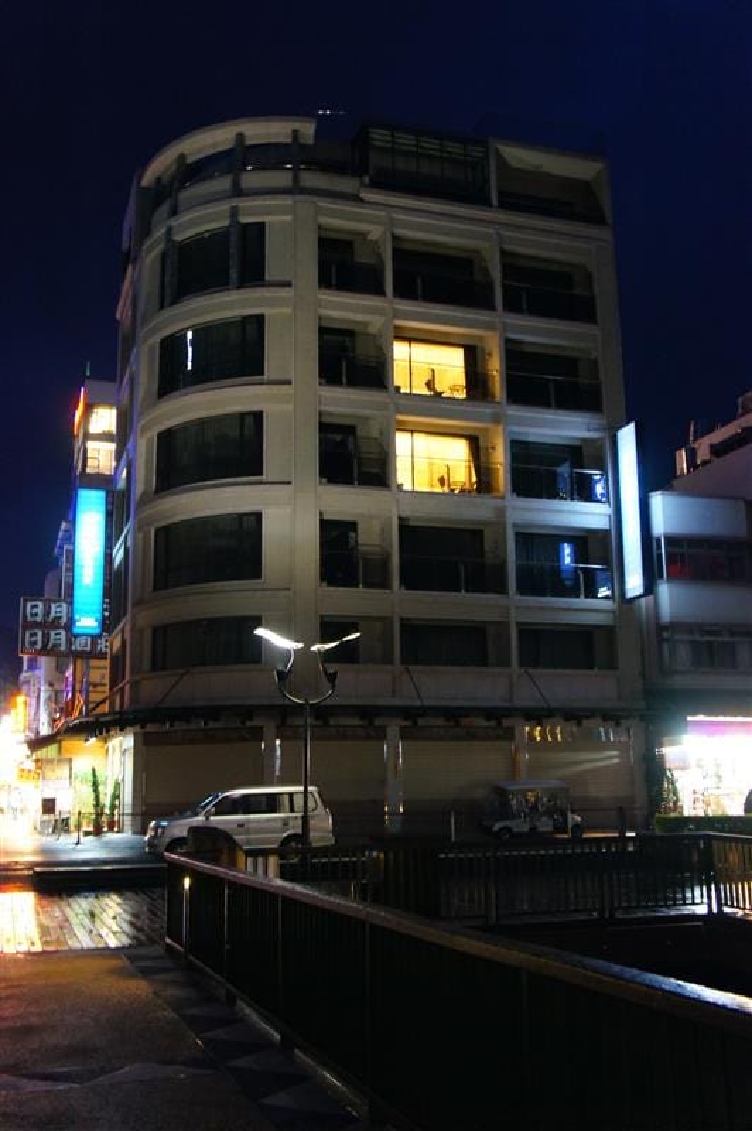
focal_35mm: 33
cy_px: 566
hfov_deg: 39.9
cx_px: 376
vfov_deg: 57.3
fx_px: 1036
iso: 6400
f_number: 4
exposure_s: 1/15
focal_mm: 22
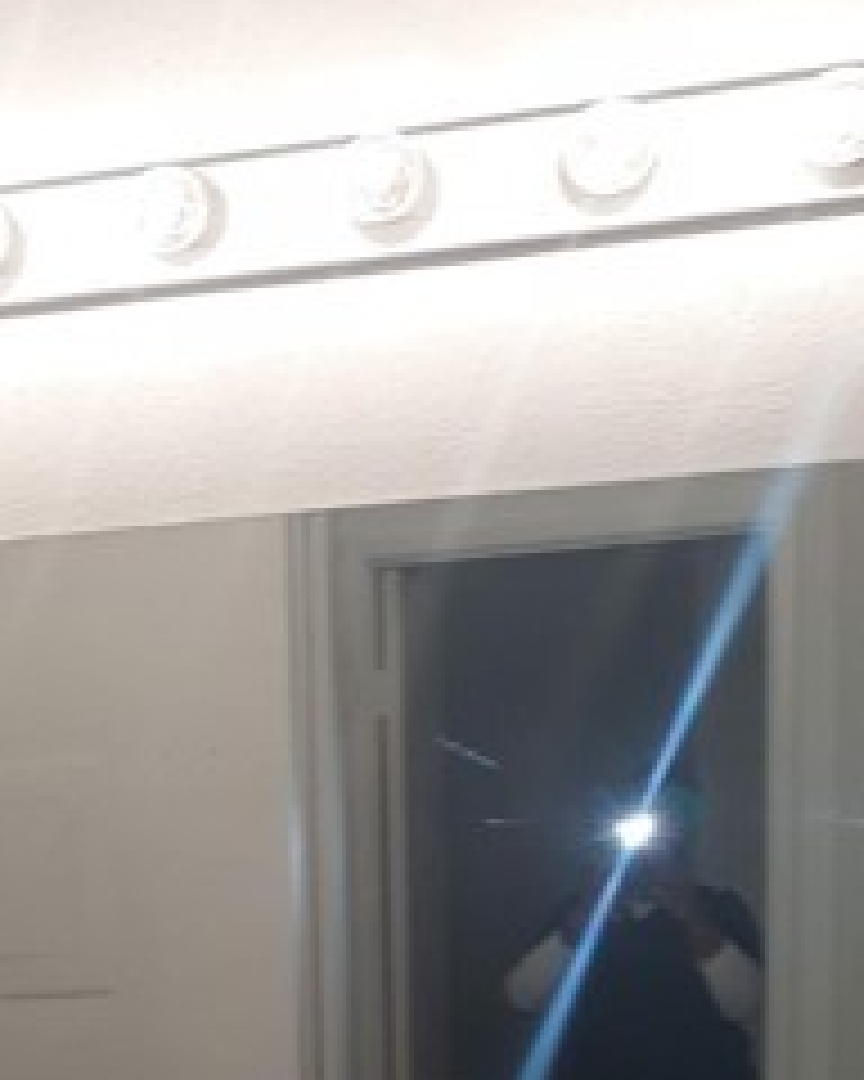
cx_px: -144
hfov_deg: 19.8
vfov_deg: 23.8
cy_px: 1282
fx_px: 2333
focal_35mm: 73
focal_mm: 3.7
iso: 40
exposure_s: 1/50
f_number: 1.7
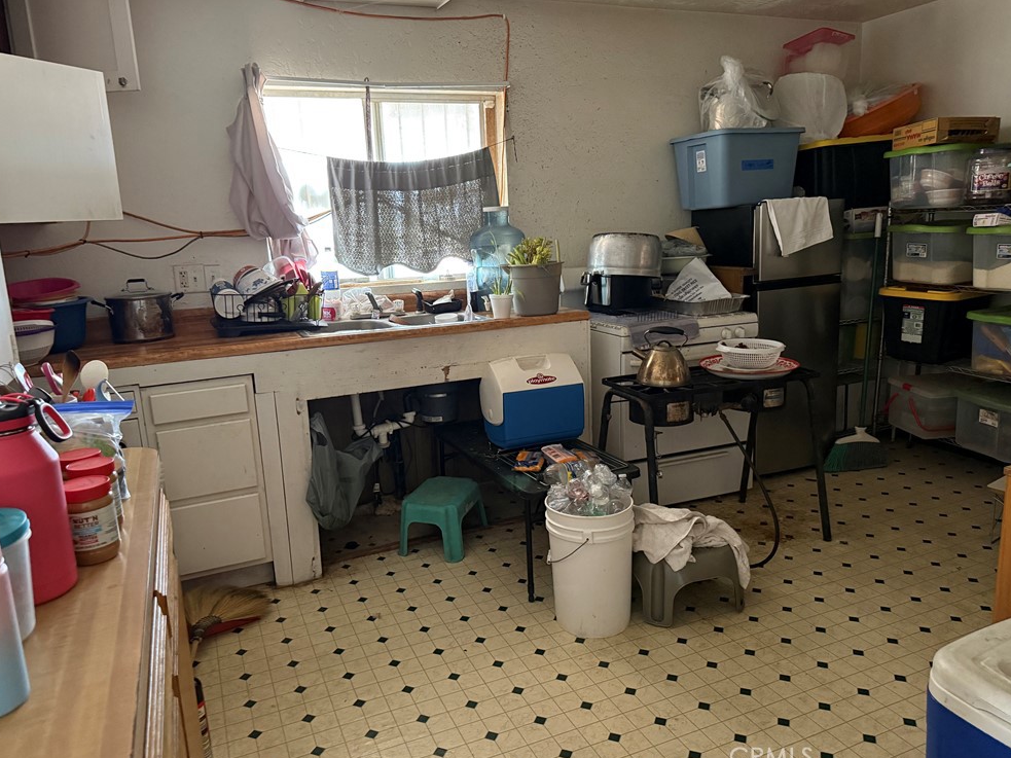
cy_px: 376
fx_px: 730
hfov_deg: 69.4
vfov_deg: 54.9
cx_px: 494
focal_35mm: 25
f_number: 1.78
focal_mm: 6.76
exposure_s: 1/36
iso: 800
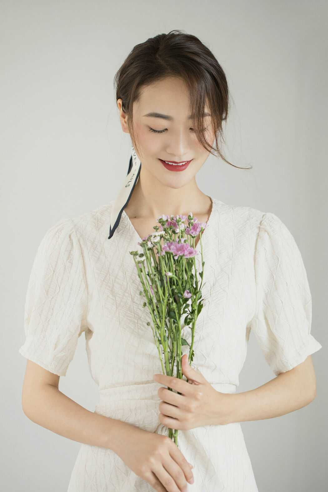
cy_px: 246
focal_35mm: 99
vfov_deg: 20.6
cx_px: 164
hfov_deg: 13.8
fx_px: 1353
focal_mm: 100
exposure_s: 1/125
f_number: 3.5
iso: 1600
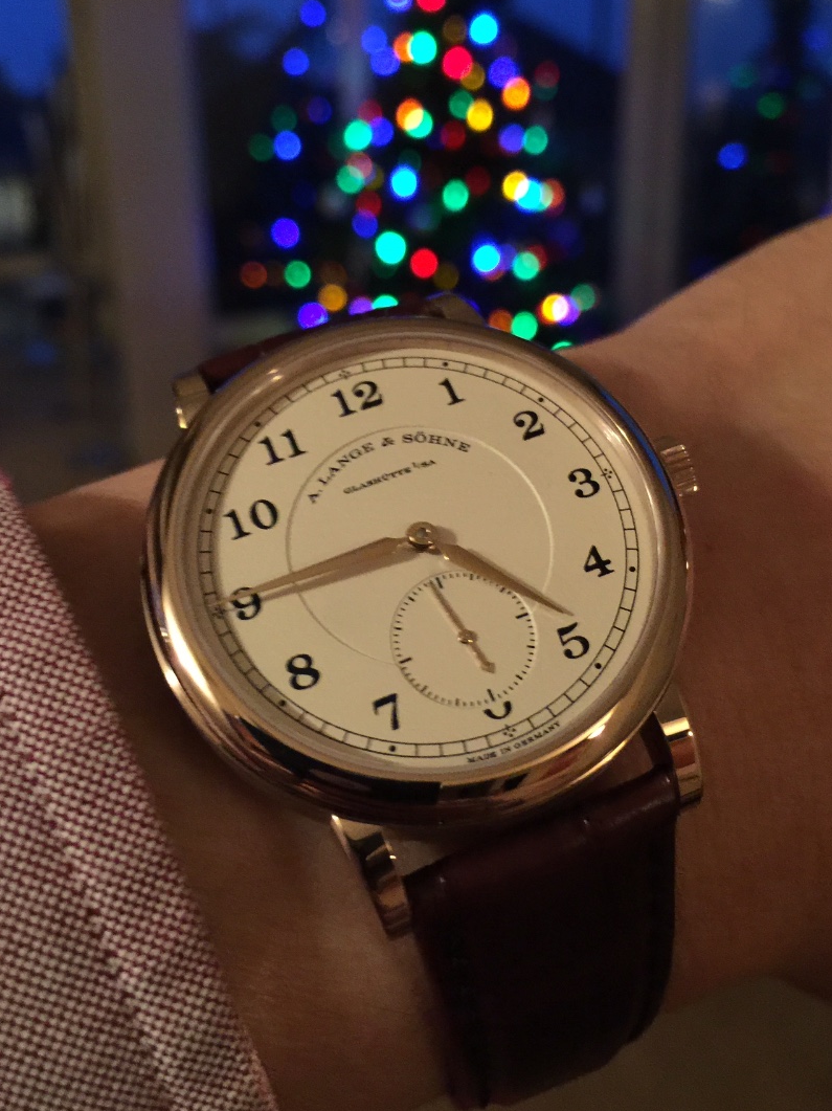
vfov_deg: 52.6
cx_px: 434
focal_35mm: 35
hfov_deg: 40.7
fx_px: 1122
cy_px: 512
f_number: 2.2
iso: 100
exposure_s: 1/4
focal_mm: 4.15
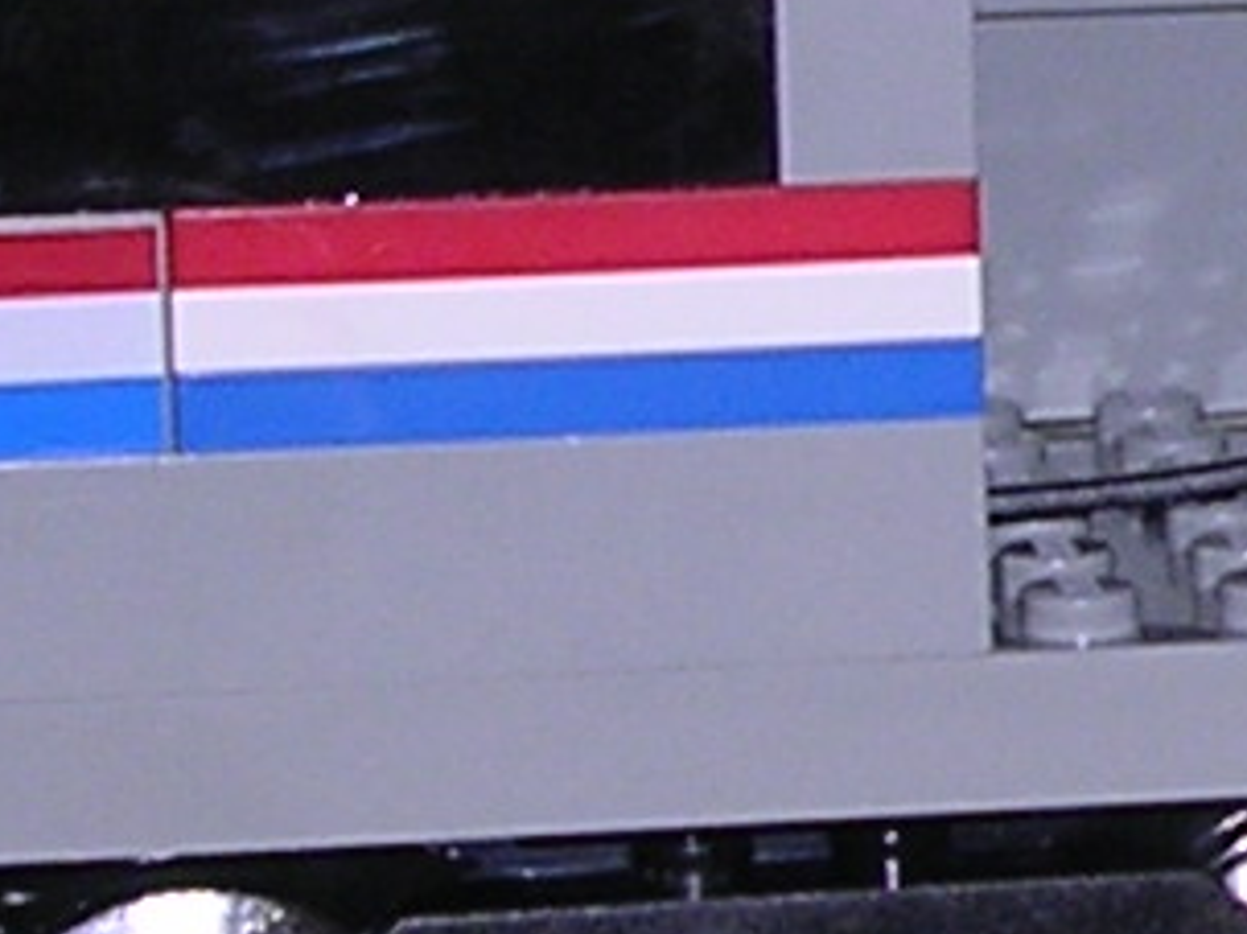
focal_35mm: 257
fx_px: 9254
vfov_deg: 5.8
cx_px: 2066
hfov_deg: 7.5
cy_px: 78
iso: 100
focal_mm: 5.8
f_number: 2.8
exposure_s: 1/60.1
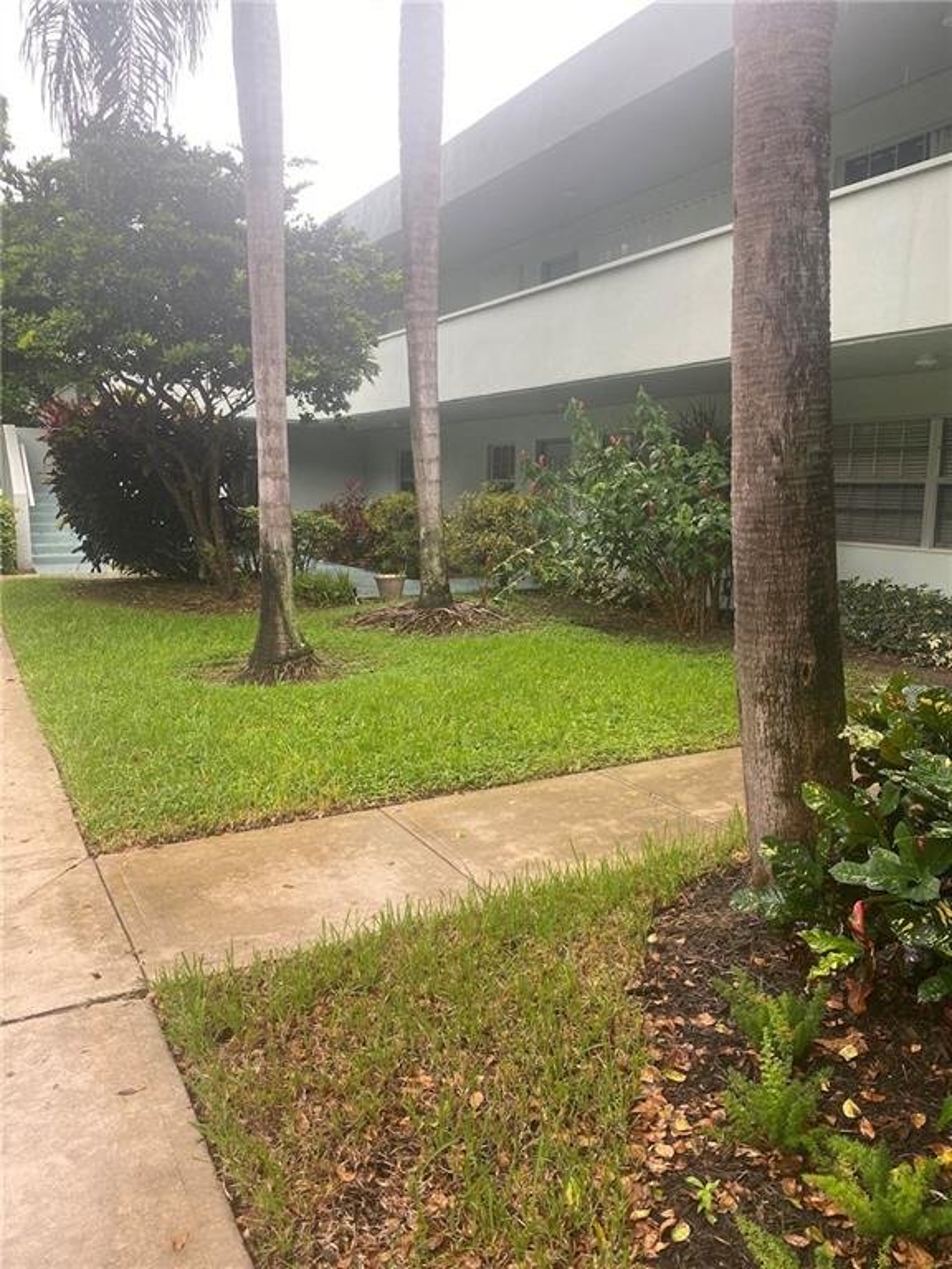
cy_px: 634
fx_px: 953
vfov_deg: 67.3
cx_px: 476
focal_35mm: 26
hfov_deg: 53.1
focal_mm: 4.25
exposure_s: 1/121
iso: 64
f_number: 1.8
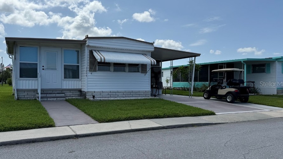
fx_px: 225
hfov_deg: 64.1
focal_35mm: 30
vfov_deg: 38.9
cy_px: 84
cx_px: 127
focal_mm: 6.76
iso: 80
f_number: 1.78
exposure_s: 1/7353
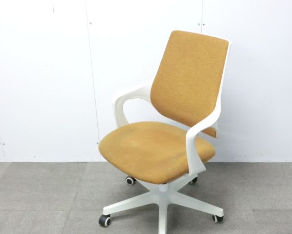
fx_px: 389
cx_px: 161
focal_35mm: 45
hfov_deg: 41.1
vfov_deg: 33.4
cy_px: 124
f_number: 3.9
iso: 800
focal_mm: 6.9
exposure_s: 1/30
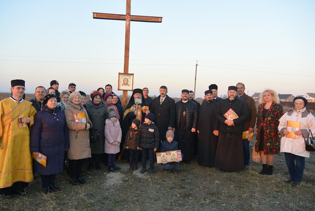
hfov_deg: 63.6
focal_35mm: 29
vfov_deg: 45.1
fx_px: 254
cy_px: 106
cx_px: 158
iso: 320
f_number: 3.5
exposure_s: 1/250
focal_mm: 11
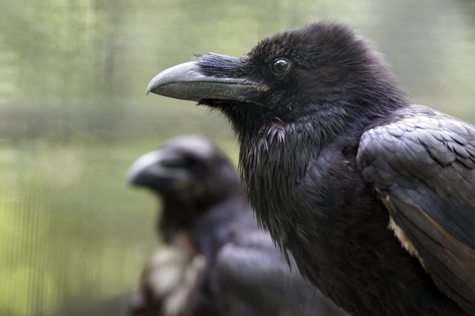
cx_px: 238
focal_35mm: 210
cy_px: 158
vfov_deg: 6.5
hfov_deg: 9.8
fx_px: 2770
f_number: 3.2
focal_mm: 140
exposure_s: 1/60
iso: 320
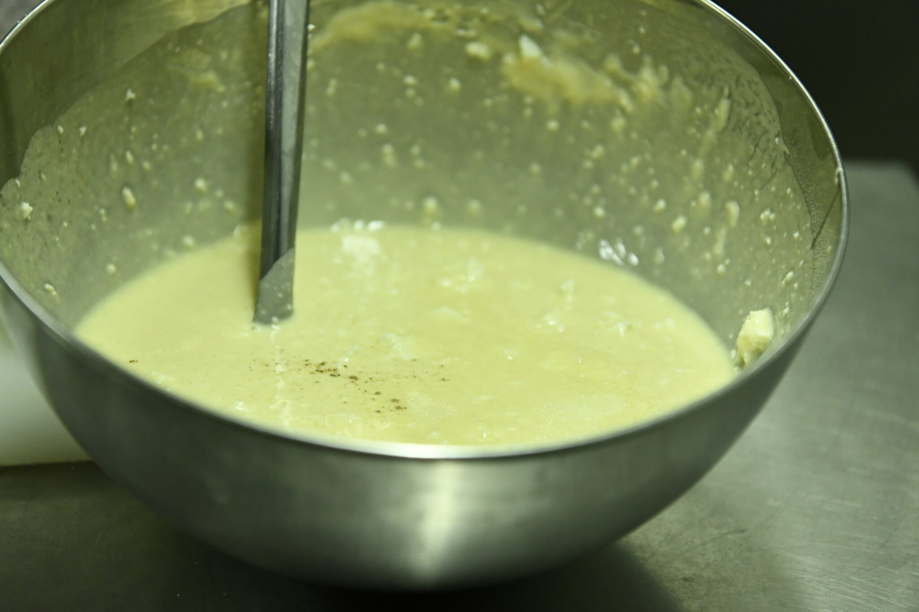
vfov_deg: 19.5
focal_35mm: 70
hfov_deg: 28.8
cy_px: 306
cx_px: 460
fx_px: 1787
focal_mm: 70
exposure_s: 1/500
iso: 4000
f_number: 4.5
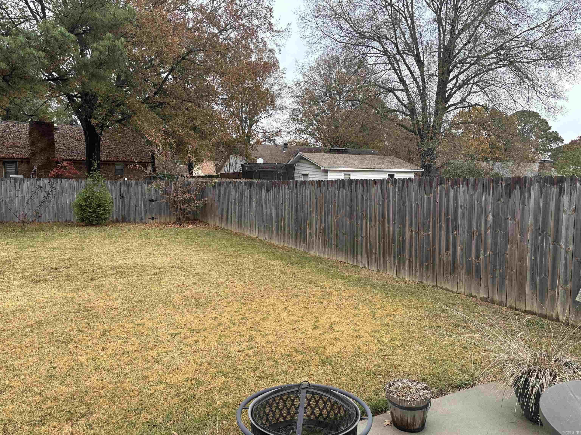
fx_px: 436
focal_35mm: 26
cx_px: 290
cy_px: 218
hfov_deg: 67.3
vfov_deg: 53.1
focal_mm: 5.96
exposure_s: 1/175
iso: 40
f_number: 1.6
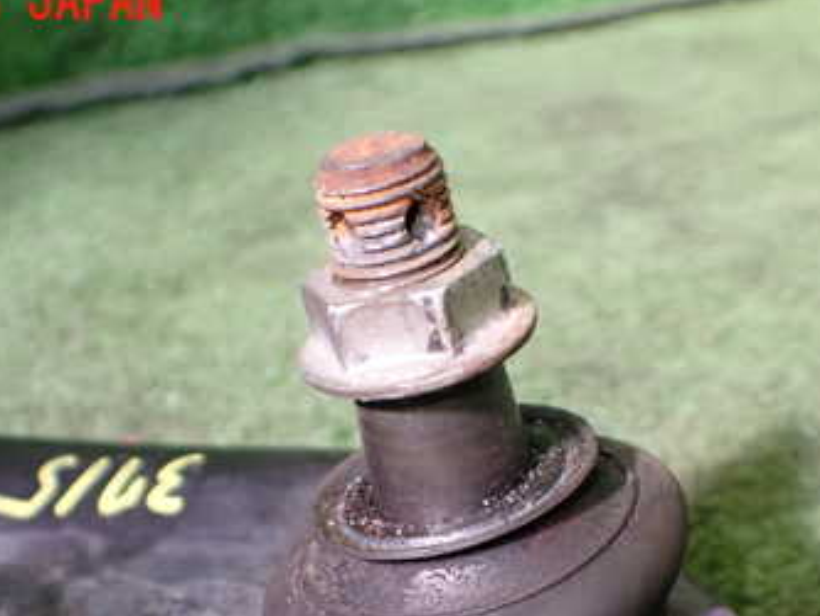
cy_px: 527
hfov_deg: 35.5
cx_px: 453
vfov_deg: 26.3
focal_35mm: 54
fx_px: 1280
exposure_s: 1/125
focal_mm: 5.4
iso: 320
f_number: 2.3
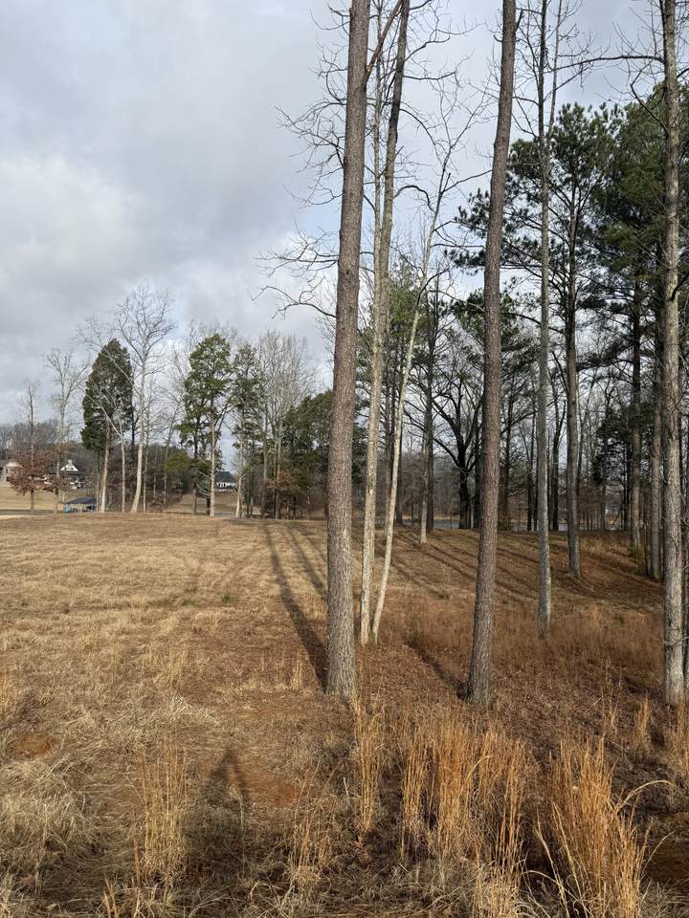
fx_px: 637
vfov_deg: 71.6
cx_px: 344
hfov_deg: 56.8
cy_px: 459
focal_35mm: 24
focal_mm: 6.76
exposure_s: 1/3584
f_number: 1.78
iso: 80
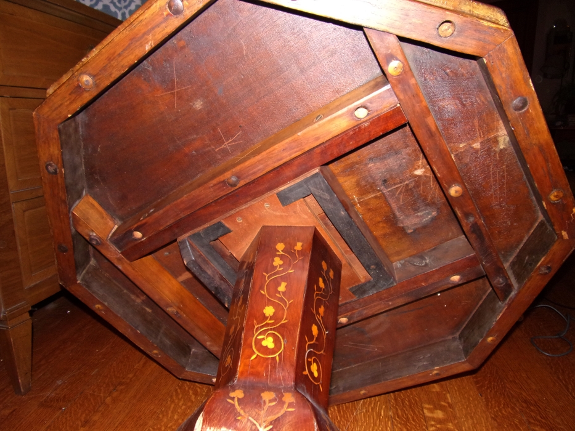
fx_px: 399
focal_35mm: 24
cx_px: 288
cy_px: 216
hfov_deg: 71.6
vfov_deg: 56.8
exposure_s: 1/34
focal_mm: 4.3
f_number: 3.3
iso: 200
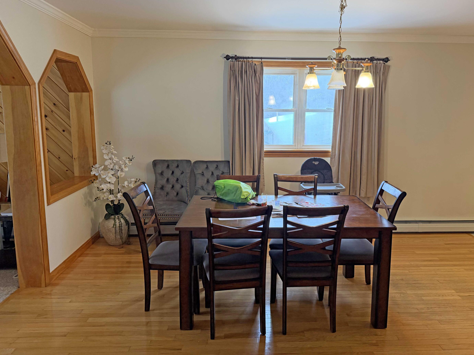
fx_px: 356
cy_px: 163
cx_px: 254
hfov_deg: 67.2
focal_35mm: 26
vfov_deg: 53.0
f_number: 1.78
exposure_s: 1/60
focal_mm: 6.76
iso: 320
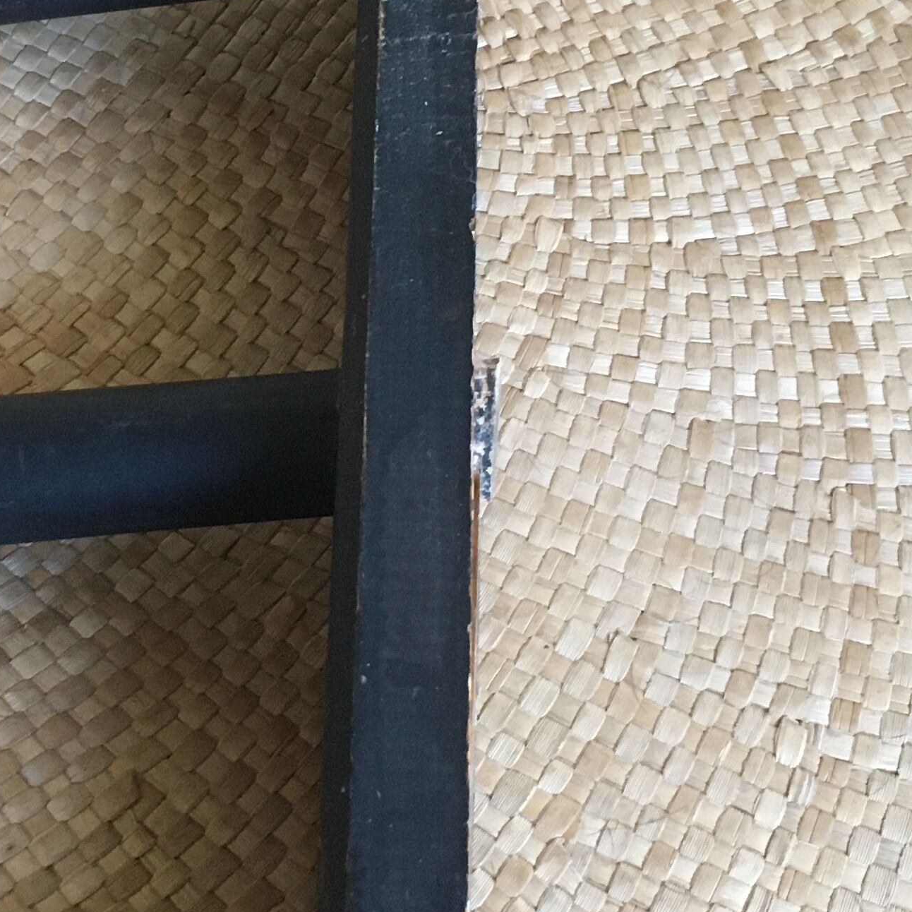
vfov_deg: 21.6
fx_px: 2385
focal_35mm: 80
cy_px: 288
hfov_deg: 21.4
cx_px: 212
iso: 200
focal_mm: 4.15
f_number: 2.2
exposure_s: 1/20
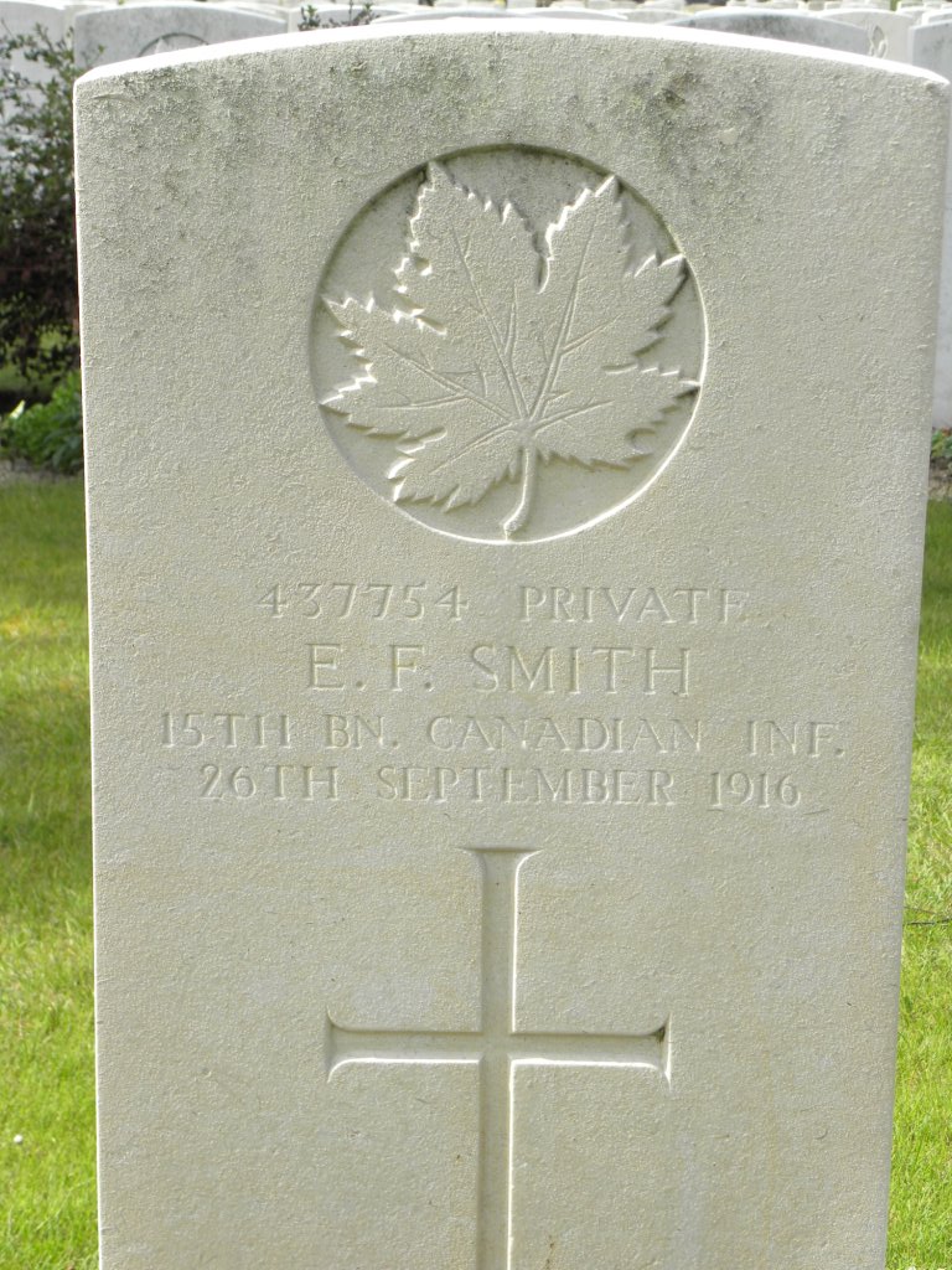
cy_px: 635
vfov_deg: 26.0
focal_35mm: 75
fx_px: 2750
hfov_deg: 19.6
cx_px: 476
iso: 64
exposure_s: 1/200
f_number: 5
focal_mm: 13.4
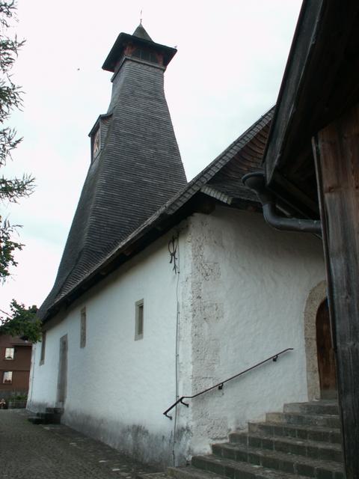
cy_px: 240
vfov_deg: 52.6
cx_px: 180
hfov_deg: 40.7
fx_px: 484
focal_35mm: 35
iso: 50
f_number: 3.2
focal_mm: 5.86
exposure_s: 1/40
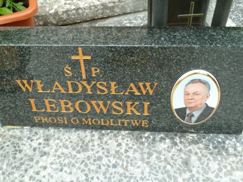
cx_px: 122
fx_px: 281
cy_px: 91
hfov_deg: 46.8
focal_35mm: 40
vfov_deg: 36.0
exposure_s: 1/50
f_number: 3.6
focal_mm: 6.5
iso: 80
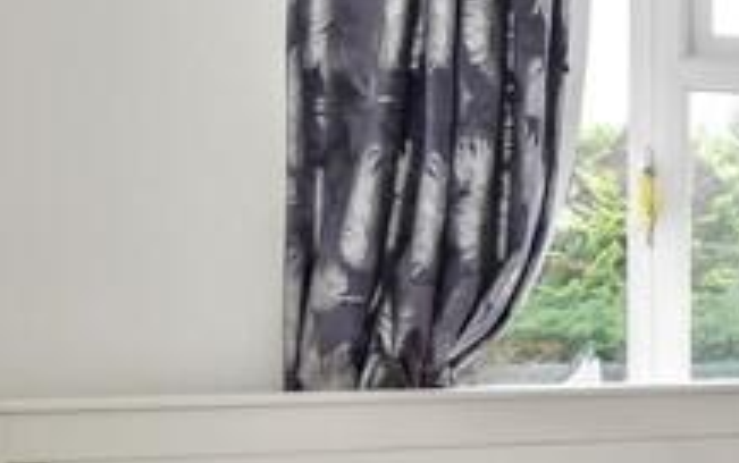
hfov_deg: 22.0
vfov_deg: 18.1
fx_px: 1451
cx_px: 1195
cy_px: 250
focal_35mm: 72
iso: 640
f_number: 8
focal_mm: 10
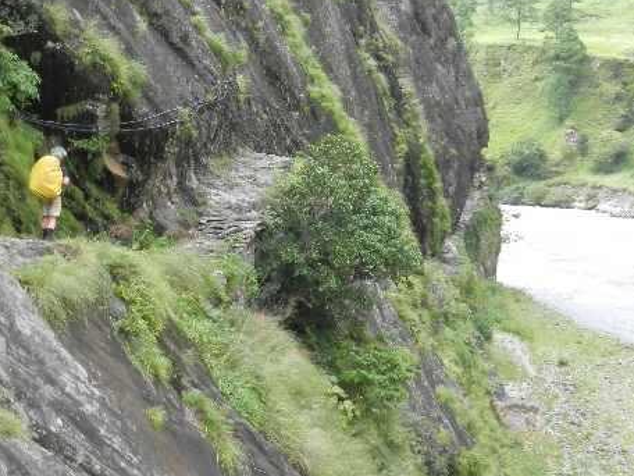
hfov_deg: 24.7
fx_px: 1447
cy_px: 136
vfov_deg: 18.6
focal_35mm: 79
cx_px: 377
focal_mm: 8.2
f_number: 4.2
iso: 160
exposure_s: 1/125
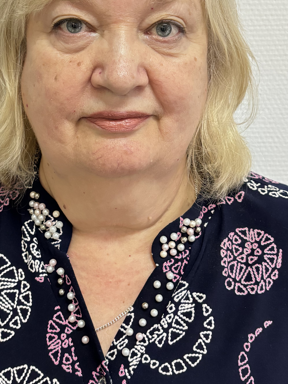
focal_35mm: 56
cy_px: 140
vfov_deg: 34.1
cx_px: 120
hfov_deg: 26.1
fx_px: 621
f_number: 1.6
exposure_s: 1/50
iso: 500
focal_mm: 5.96
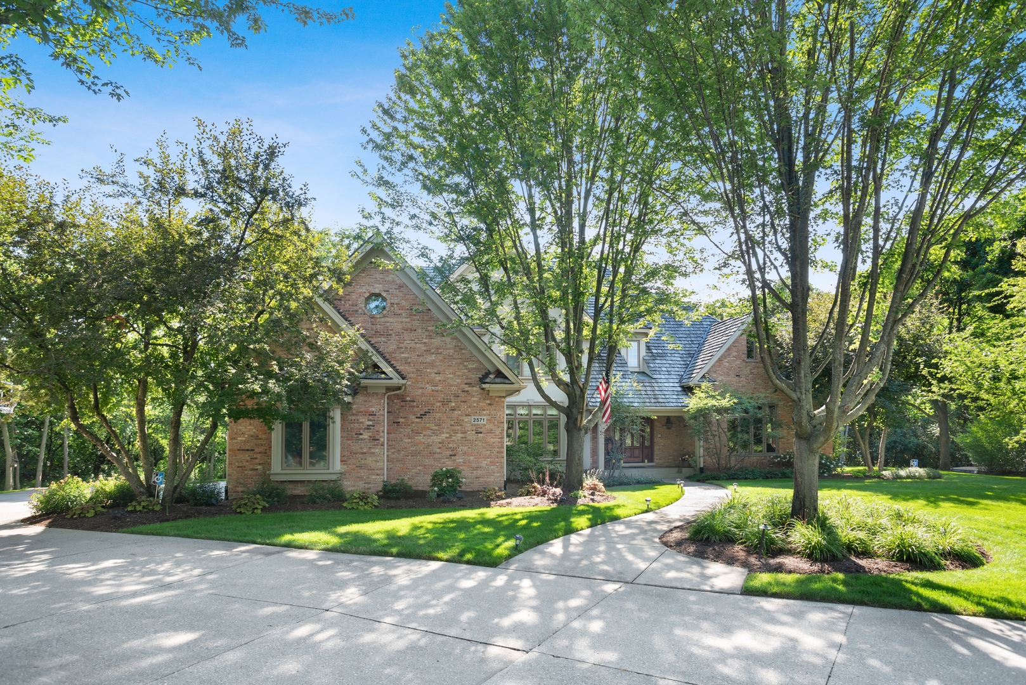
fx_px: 570
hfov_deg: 84.0
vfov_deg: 62.0
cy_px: 342
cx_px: 513
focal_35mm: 20
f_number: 8
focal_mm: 20
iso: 400
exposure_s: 1/80
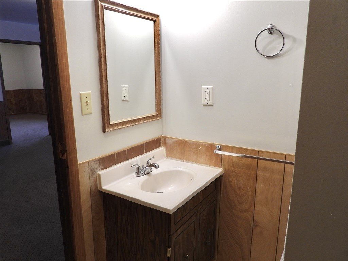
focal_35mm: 24
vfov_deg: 56.8
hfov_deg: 71.6
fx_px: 241
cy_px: 130
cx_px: 174
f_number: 2.8
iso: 125
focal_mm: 4.3
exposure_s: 1/30
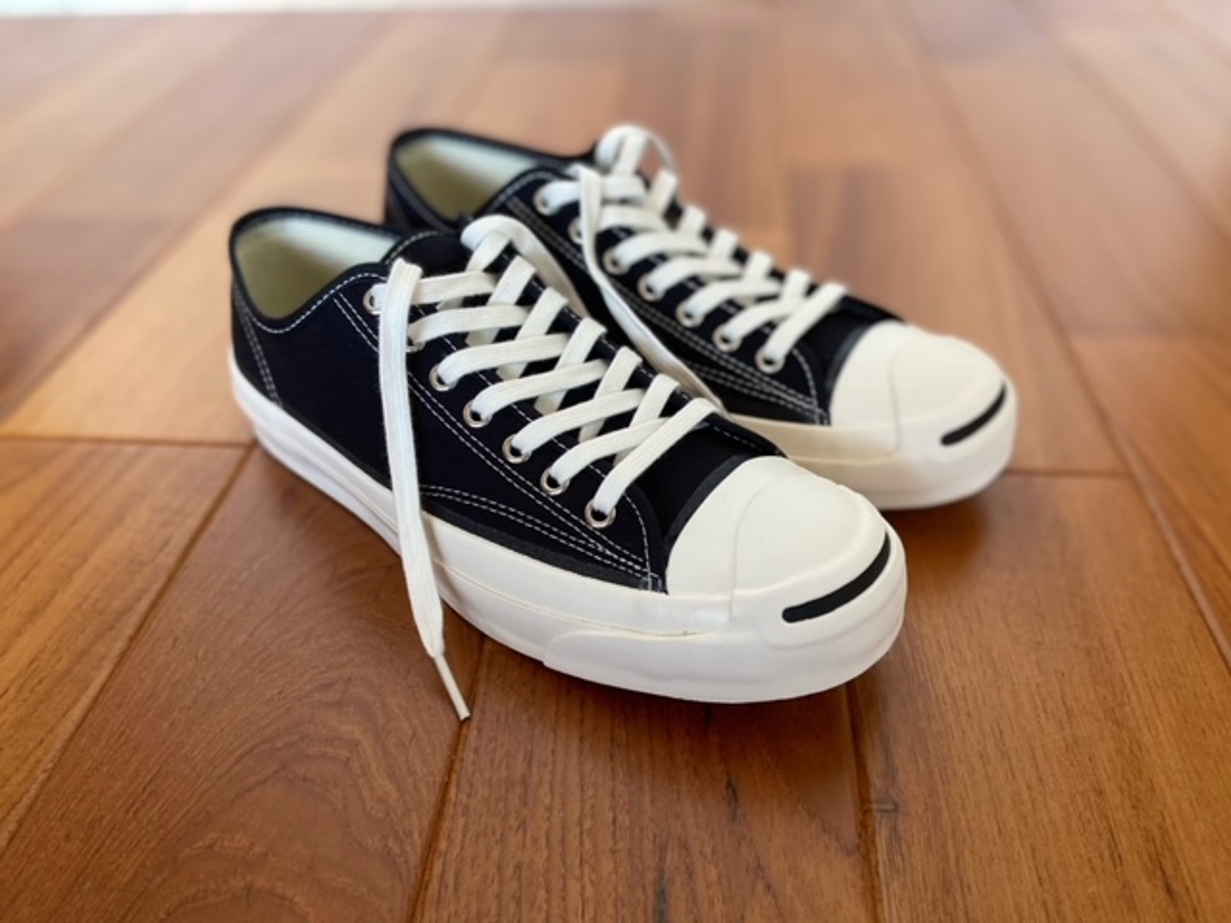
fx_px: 925
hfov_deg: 67.3
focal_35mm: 26
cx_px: 616
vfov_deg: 53.1
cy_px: 462
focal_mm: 4.25
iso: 200
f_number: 1.8
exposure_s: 1/60
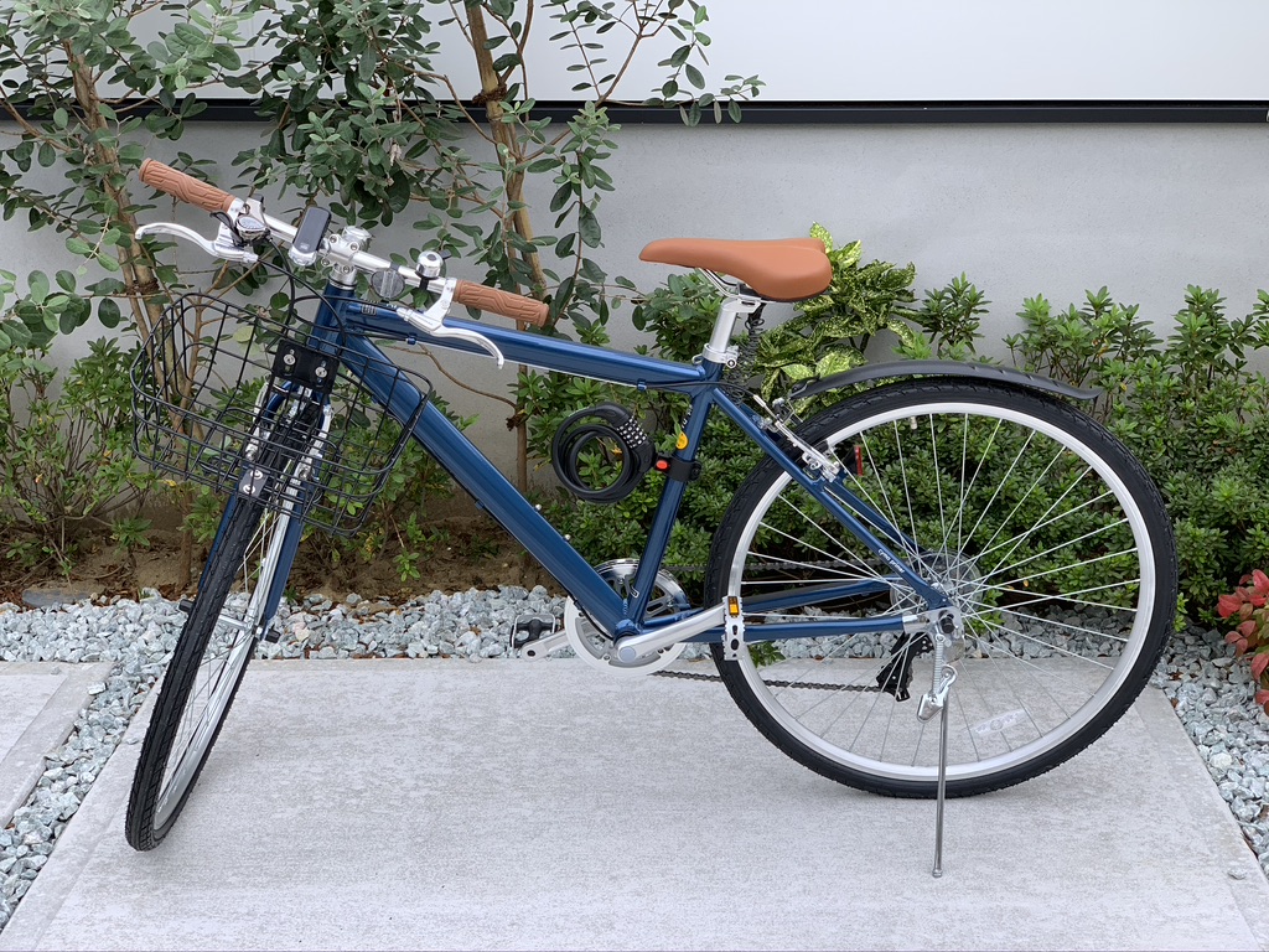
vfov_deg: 28.0
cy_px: 476
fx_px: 1906
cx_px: 634
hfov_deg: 36.8
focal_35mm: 52
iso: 16
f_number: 2.4
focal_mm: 6
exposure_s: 1/191
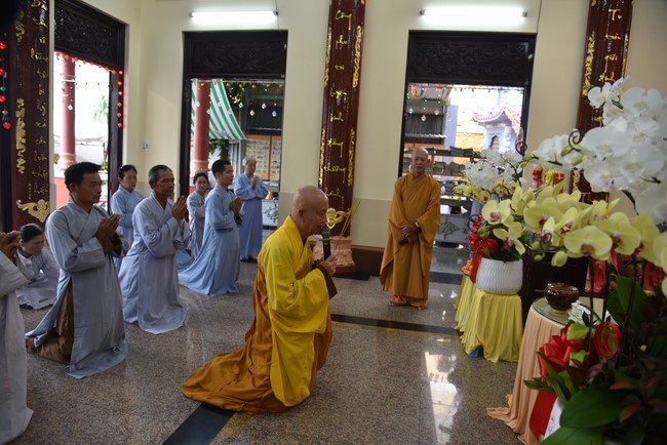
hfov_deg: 73.7
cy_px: 222
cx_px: 334
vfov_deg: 53.2
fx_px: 445
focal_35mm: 24
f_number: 4
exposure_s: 1/60
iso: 450
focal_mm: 24
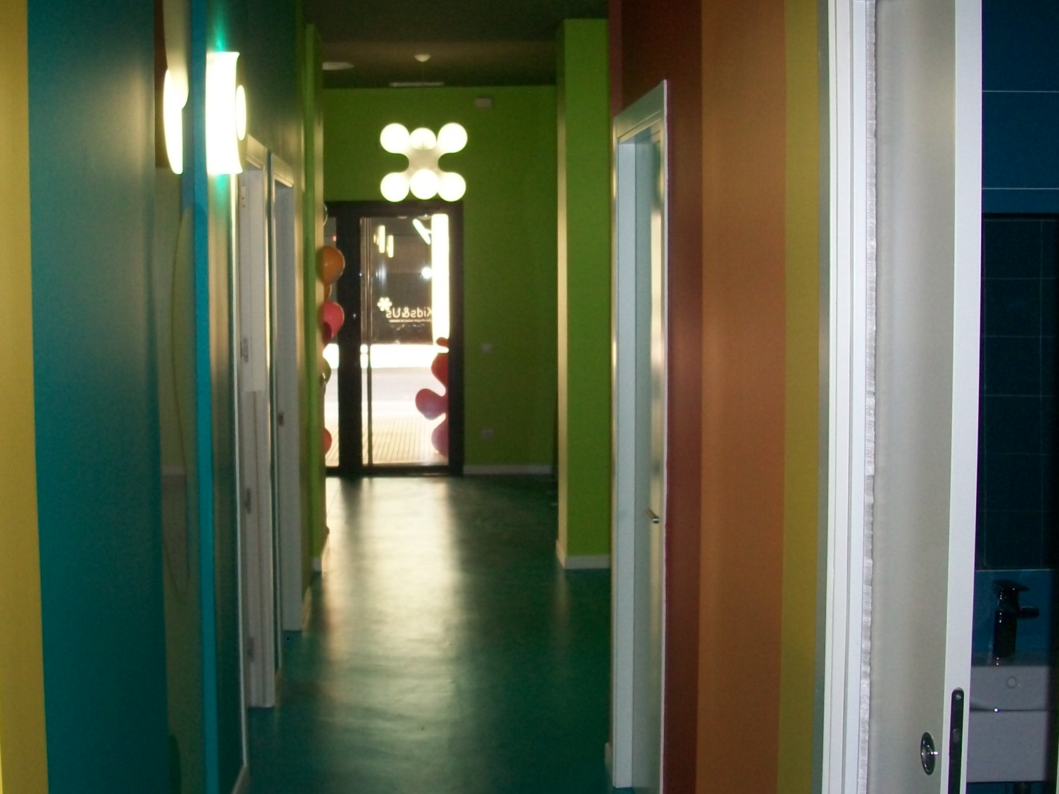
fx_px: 1438
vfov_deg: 30.8
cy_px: 320
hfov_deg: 40.1
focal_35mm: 47
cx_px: 385
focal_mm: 5.7
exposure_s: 1/60
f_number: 2.8
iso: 120
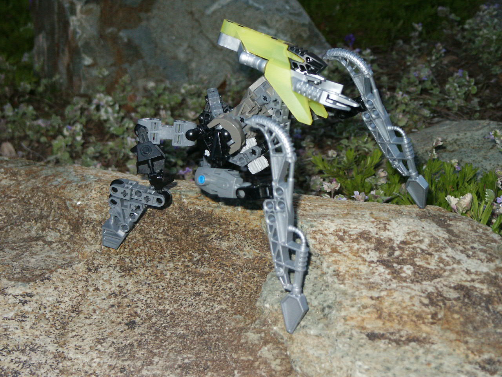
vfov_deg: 17.8
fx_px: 1204
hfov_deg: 23.6
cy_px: 188
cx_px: 251
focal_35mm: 83
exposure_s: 1/60
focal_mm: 16.57
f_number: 3.6
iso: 200
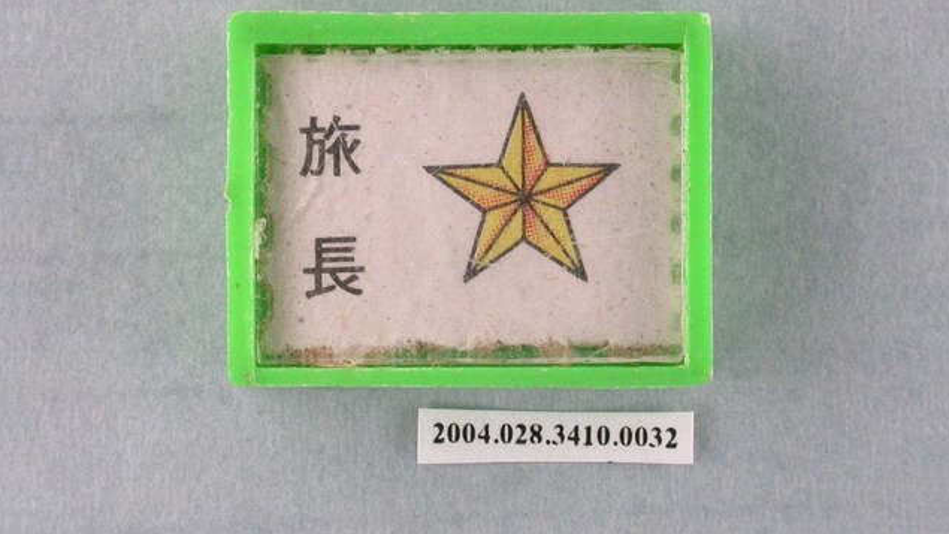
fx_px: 3975
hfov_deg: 13.6
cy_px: 226
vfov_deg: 7.7
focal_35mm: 158
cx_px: 475
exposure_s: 1/30
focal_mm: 29.9
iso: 200
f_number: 6.2
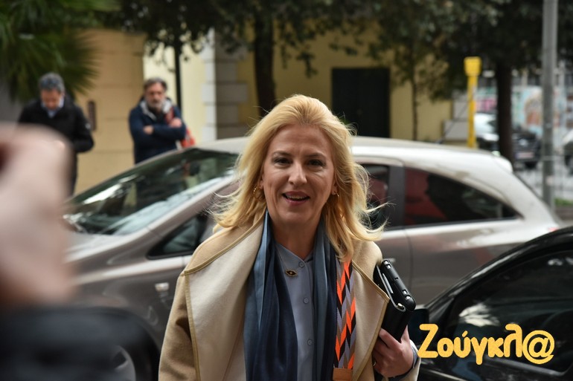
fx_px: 1591
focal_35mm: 100
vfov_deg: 13.7
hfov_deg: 20.4
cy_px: 190
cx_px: 286
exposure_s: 1/320
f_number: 5.6
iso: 1800
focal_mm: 100
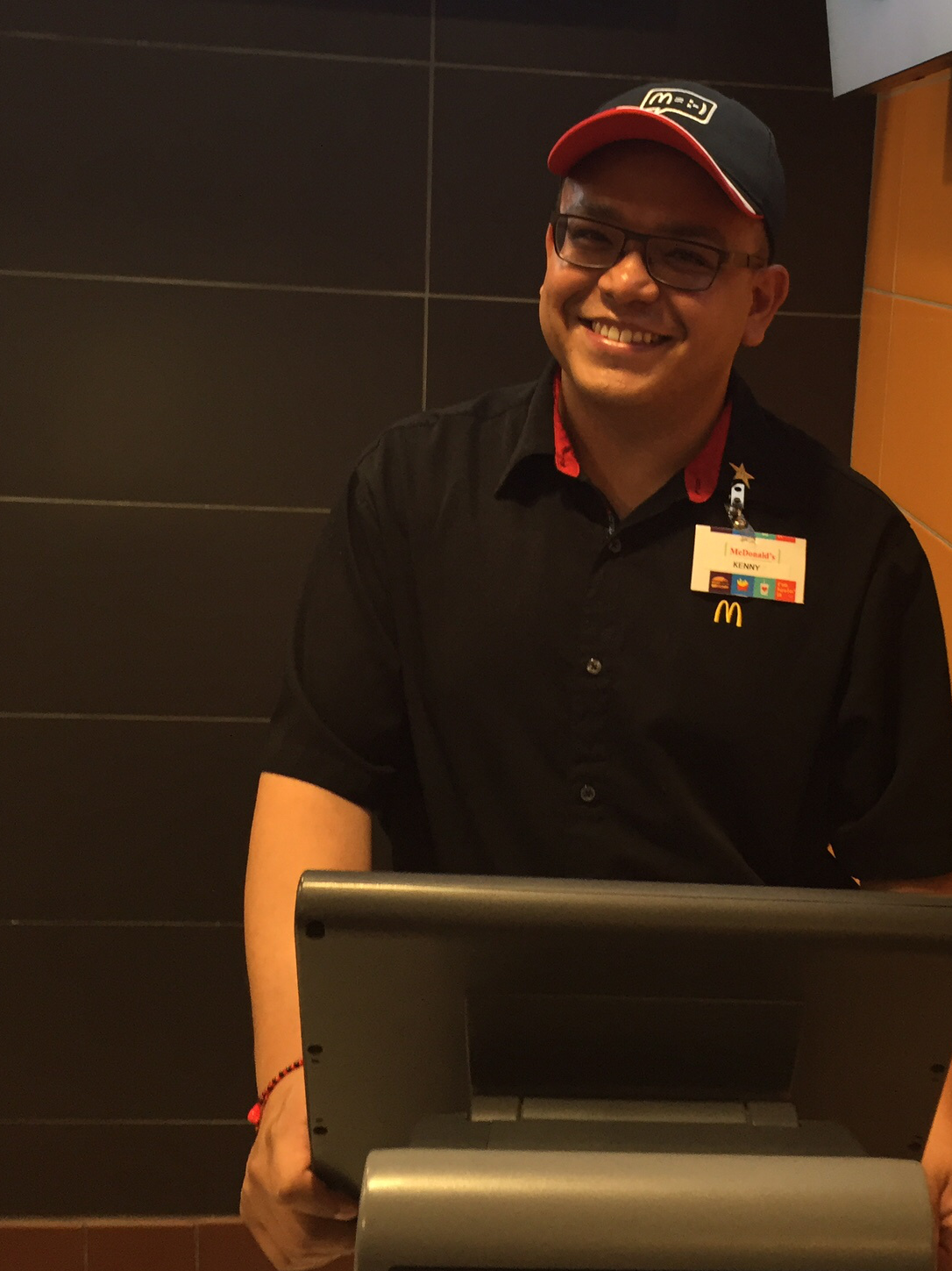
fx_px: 1504
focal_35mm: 41
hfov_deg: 34.7
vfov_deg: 45.3
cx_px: 652
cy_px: 463
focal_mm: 4.15
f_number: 2.2
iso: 64
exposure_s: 1/30
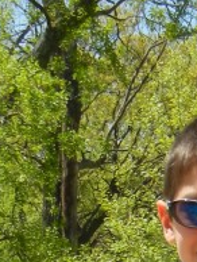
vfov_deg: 11.7
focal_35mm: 158
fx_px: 1196
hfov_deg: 9.4
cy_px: 444
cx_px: 174
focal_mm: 5.4
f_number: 3.5
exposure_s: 1/1066
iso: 160
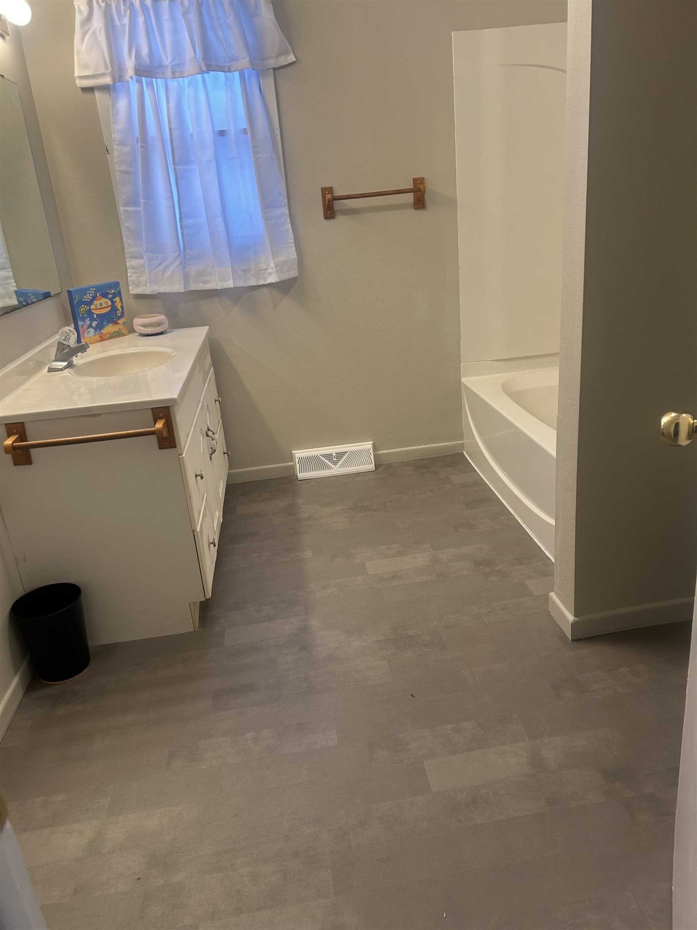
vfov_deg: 67.3
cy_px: 465
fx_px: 698
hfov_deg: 53.1
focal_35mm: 26
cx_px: 348
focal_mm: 5.7
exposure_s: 1/60
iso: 80
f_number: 1.5
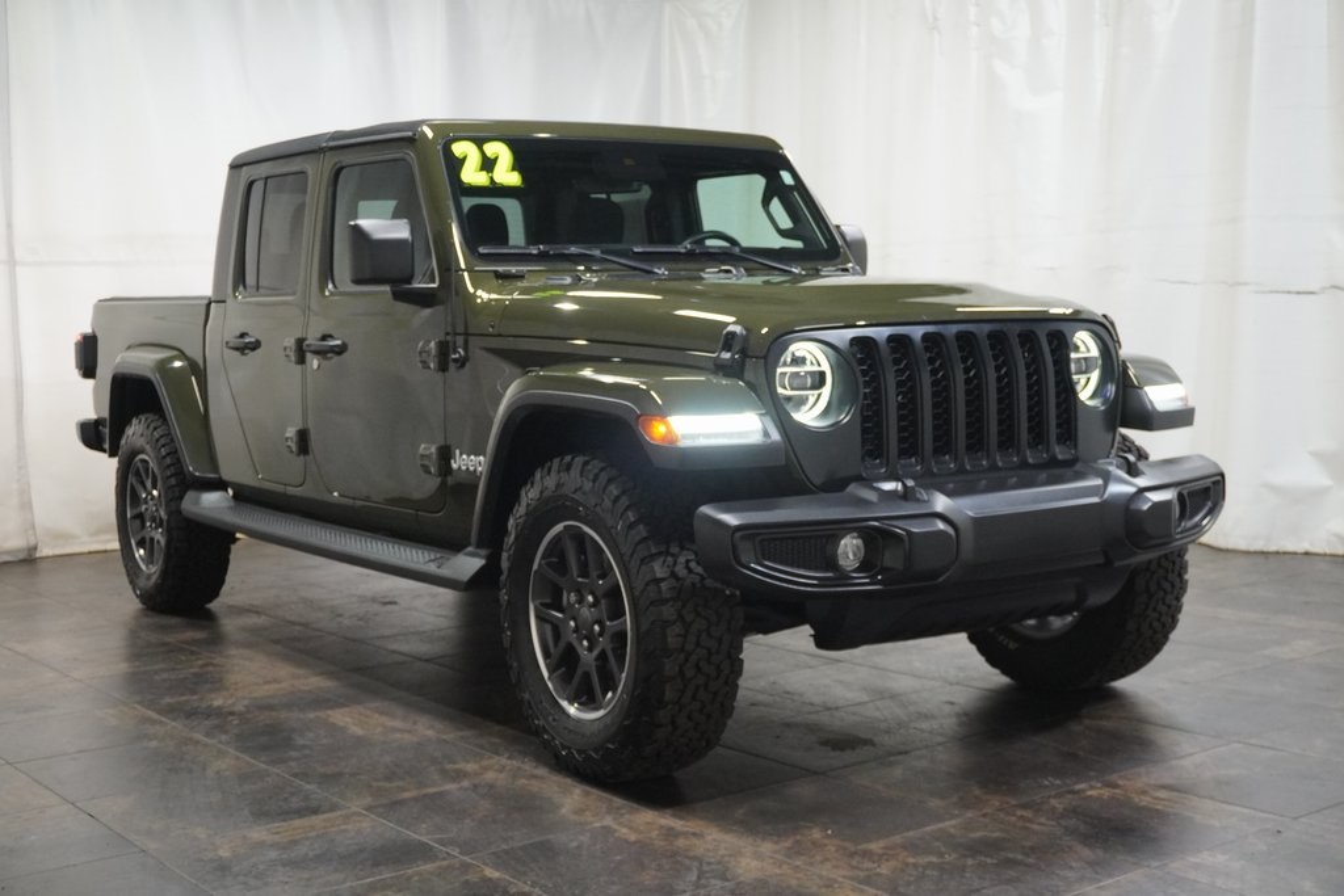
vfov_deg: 29.9
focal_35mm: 45
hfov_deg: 43.6
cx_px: 672
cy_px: 448
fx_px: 1680
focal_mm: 30
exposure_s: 1/160
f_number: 5
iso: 2500
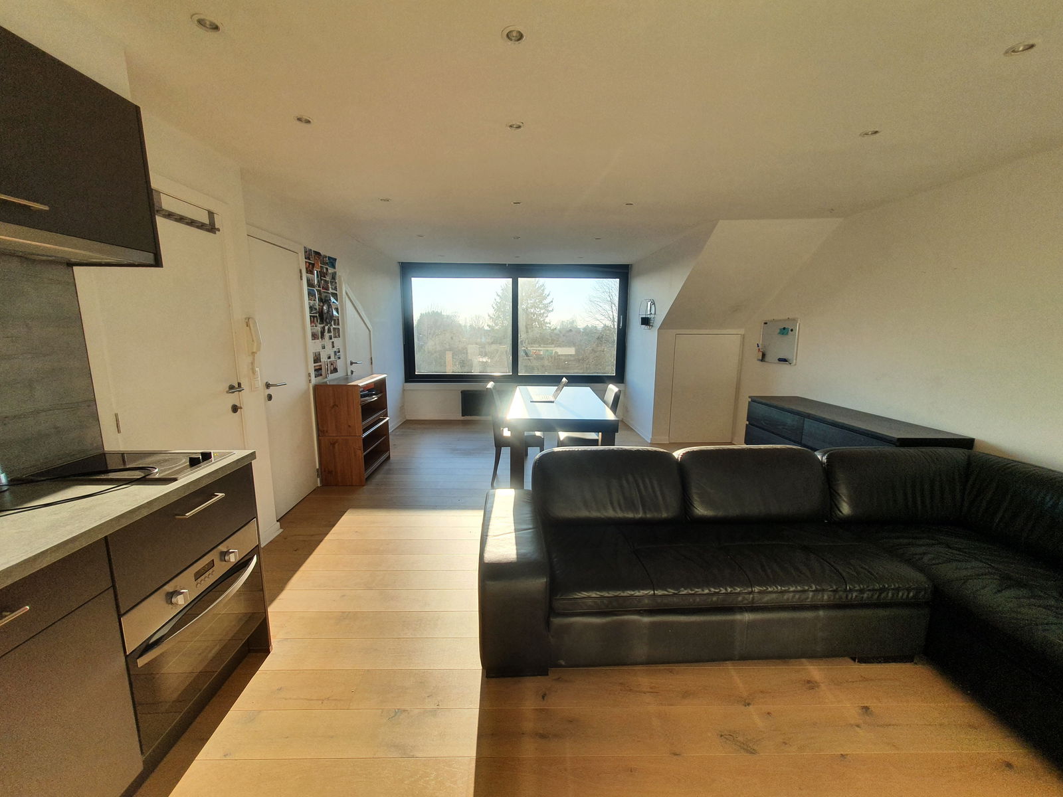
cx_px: 532
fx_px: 399
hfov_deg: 106.2
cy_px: 398
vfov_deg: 89.9
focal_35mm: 13
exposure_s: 1/220
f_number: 2.2
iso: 50
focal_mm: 1.8
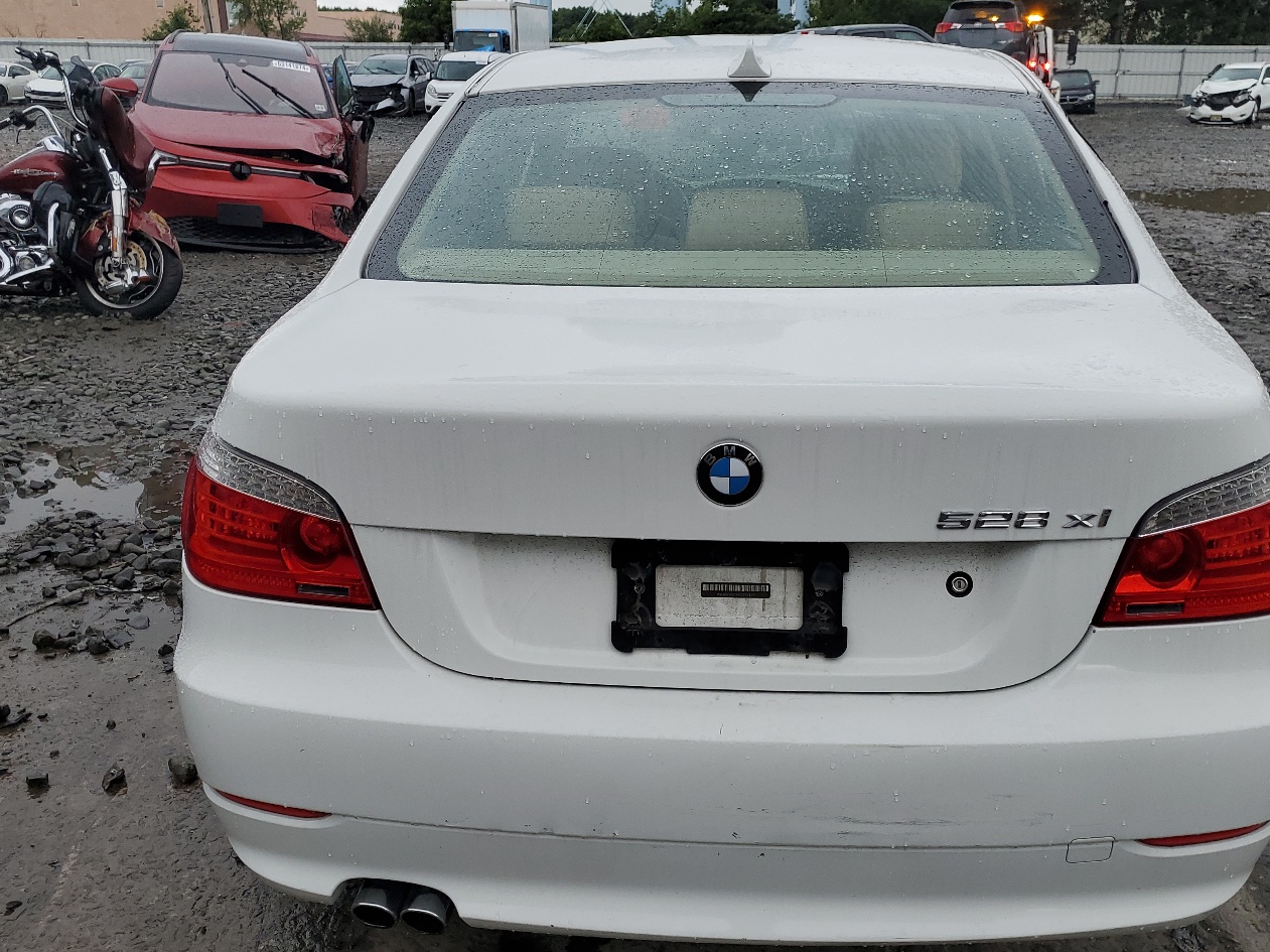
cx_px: 710
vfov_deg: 42.7
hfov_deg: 55.2
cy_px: 565
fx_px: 1210
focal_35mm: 33
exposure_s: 1/357
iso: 50
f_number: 1.5
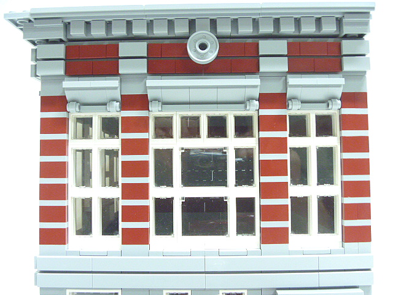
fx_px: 397
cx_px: 196
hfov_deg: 52.6
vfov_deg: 40.7
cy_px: 148
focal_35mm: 35
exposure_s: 1/4
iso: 400
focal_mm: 6.3
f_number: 3.5
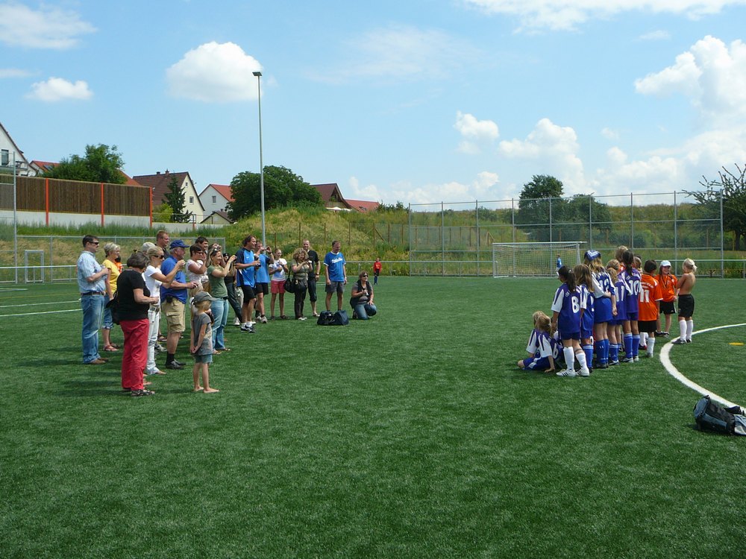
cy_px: 280
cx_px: 373
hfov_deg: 52.6
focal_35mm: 35
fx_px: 754
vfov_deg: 40.7
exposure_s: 1/400
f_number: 5
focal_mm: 5.2
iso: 80
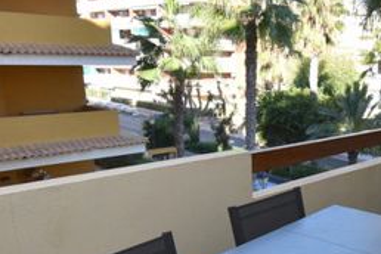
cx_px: 320
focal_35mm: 41
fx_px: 434
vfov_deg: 32.1
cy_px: 188
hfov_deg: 44.4
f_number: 5.6
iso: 220
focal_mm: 10
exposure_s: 1/250
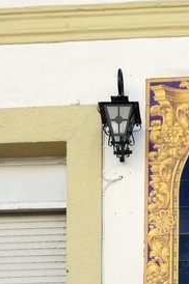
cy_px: 697
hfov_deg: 7.2
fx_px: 1476
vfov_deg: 9.7
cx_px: 250
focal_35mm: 187
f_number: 4.5
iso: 200
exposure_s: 1/400
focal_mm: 32
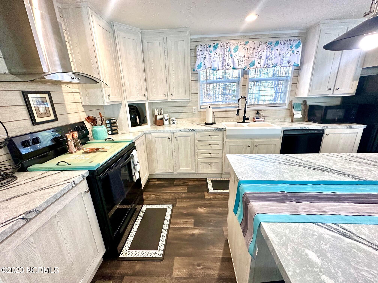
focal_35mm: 14
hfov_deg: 102.1
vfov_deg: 85.7
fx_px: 153
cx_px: 189
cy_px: 142
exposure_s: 1/120
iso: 250
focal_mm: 2.22
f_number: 2.2
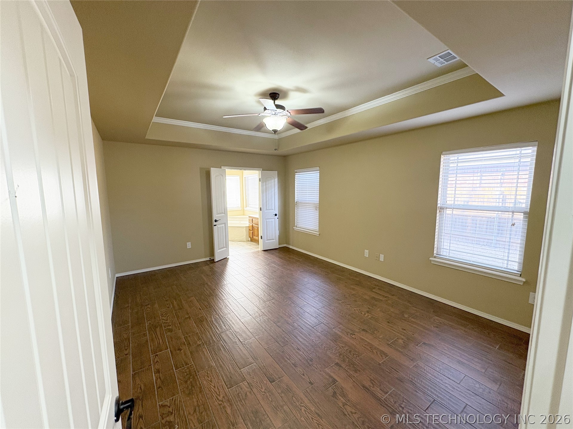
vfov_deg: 85.7
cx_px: 286
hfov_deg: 102.1
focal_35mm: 14
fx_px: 232
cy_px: 214
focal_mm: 2.22
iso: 250
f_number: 2.2
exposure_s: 1/60
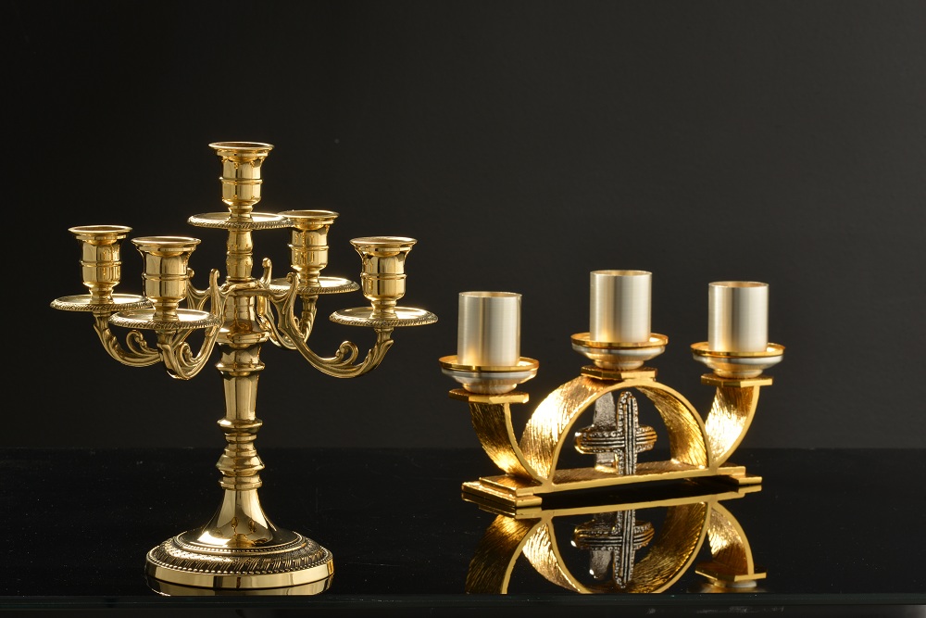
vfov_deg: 13.0
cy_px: 309
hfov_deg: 19.5
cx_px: 463
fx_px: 2701
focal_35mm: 105
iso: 100
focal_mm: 105
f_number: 20
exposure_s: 1/125
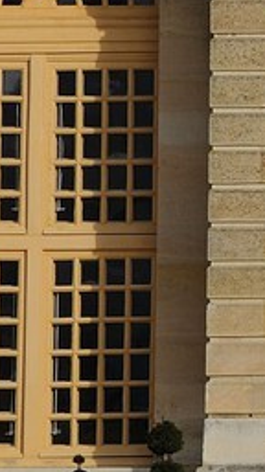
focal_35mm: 1011
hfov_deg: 1.2
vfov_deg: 2.1
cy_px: -250
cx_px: 1205
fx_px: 12667
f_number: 8
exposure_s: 1/400
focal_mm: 155
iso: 200
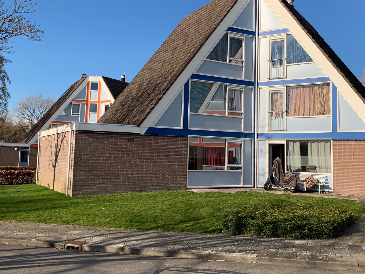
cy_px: 111
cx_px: 218
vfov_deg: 35.9
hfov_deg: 46.5
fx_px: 422
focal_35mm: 40
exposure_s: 1/2075
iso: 25
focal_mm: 4.25
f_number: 1.8
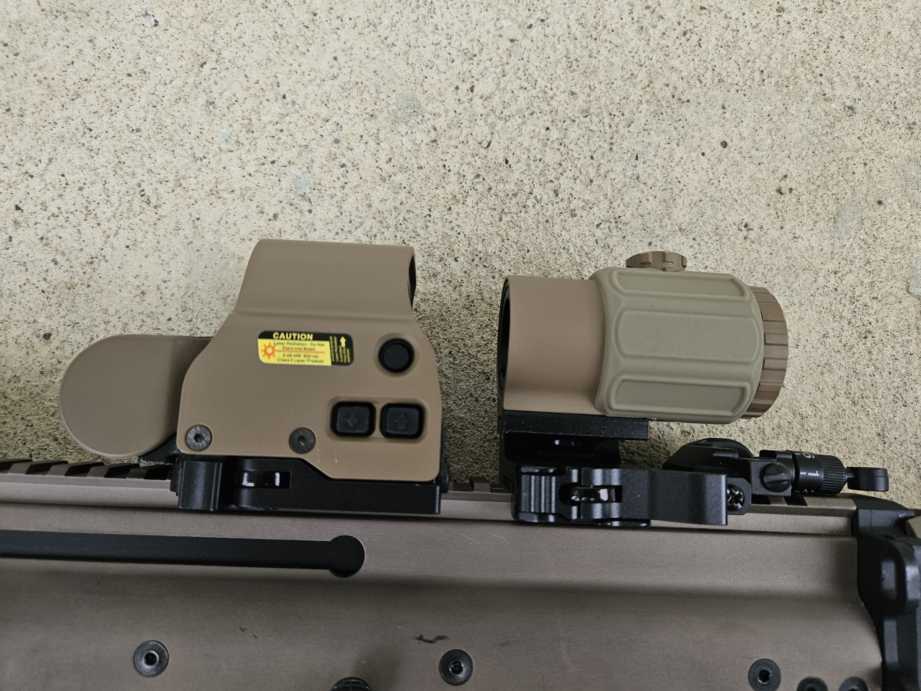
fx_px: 612
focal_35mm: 23
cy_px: 346
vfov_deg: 58.9
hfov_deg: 73.9
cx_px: 460
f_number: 1.8
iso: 320
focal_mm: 5.4
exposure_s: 1/142
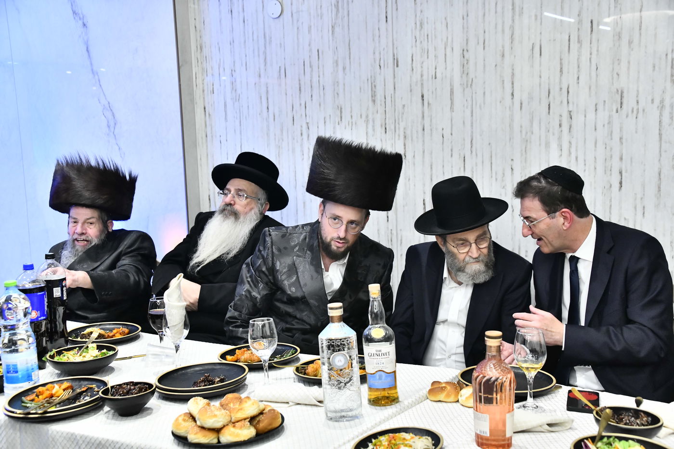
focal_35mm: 45
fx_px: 842
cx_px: 337
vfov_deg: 29.9
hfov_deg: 43.6
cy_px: 224
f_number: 5.6
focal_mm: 45
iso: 4000
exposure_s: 1/160
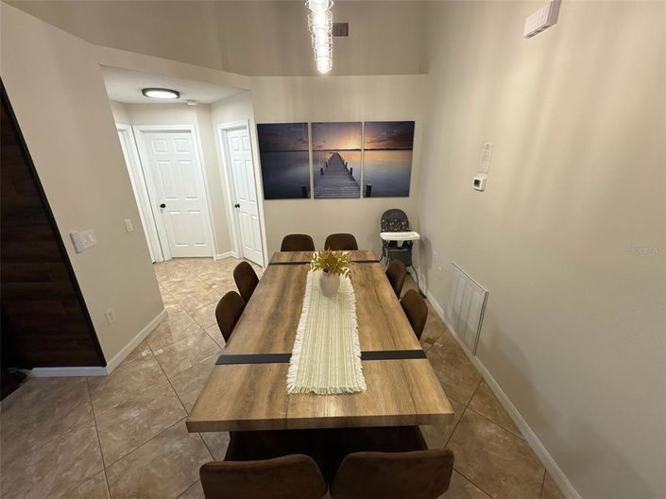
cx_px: 333
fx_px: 269
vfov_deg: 85.6
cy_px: 250
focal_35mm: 14
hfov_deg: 102.1
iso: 160
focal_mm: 2.22
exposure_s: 1/60
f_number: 2.2
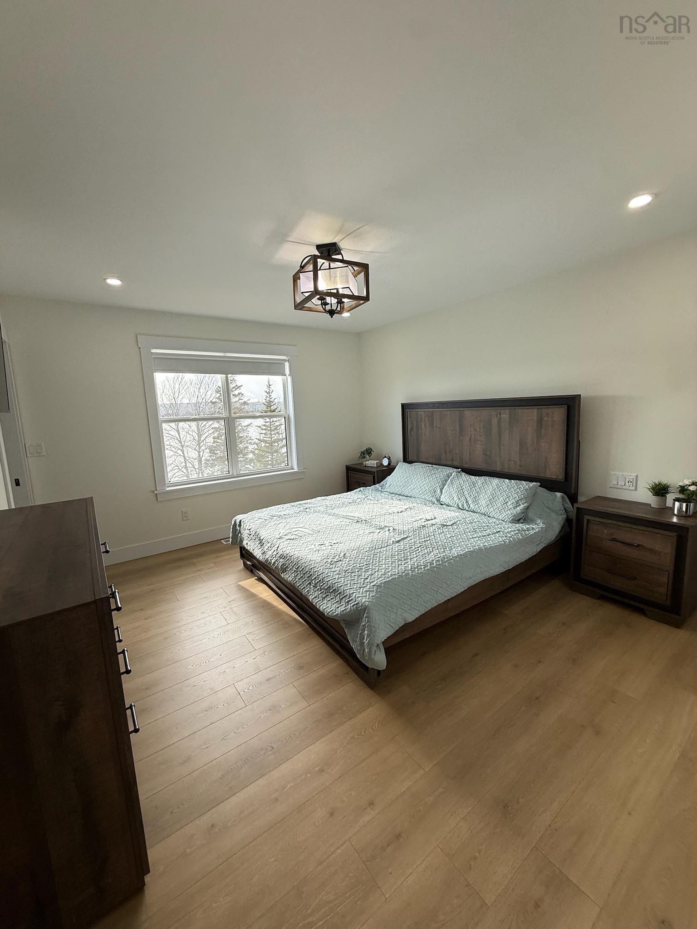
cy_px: 464
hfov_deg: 85.7
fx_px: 376
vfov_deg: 102.1
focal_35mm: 14
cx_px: 348
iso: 64
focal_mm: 2.22
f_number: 2.2
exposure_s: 1/267
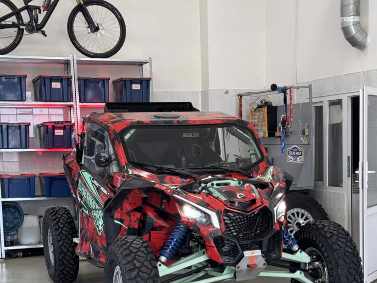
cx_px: 190
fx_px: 708
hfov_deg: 29.8
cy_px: 208
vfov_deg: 22.4
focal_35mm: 65
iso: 80
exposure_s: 1/121
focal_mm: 6.76
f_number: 1.78
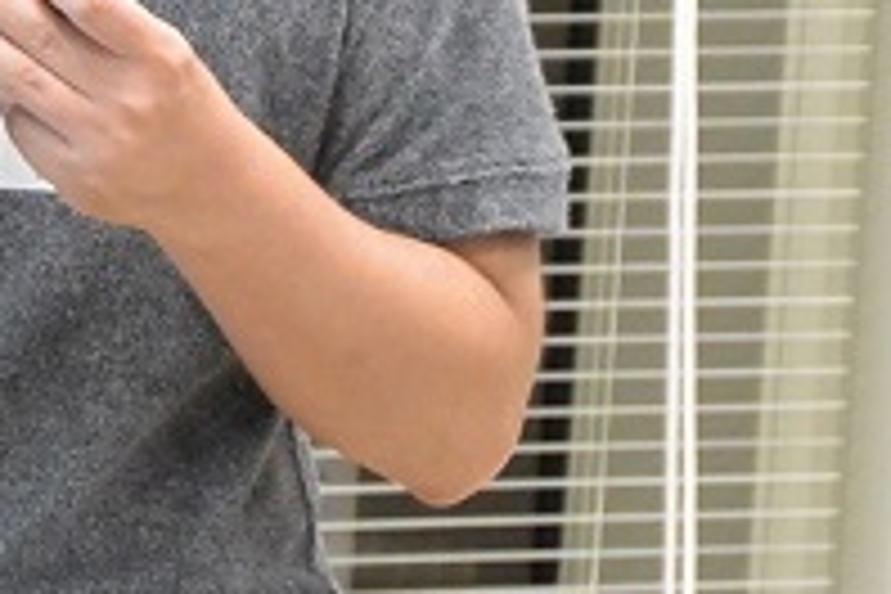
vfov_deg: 2.0
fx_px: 17002
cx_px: 22
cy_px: -104
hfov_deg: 3.0
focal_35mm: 687
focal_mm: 72.2
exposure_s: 1/30
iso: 1800
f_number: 5.6
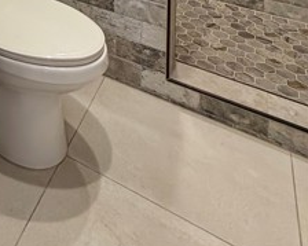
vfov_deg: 28.6
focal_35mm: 39
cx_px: -21
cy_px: -99
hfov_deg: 39.4
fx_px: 355
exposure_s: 1/60
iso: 200
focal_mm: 2.22
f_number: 2.2
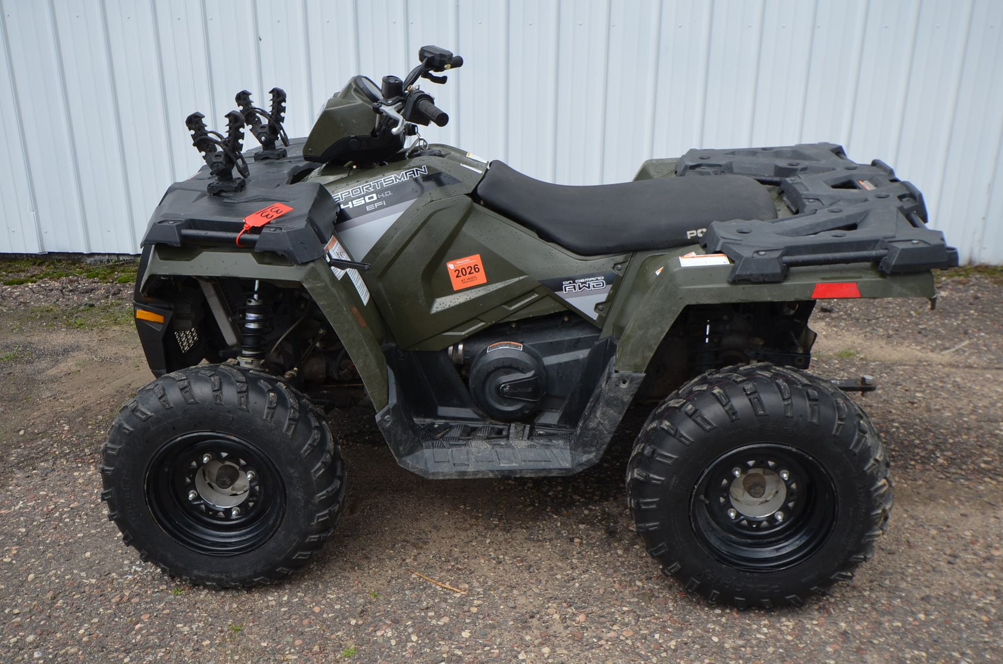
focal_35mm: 36
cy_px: 332
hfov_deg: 53.2
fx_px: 1001
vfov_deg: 36.7
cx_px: 502
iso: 180
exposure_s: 1/250
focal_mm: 24
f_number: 8
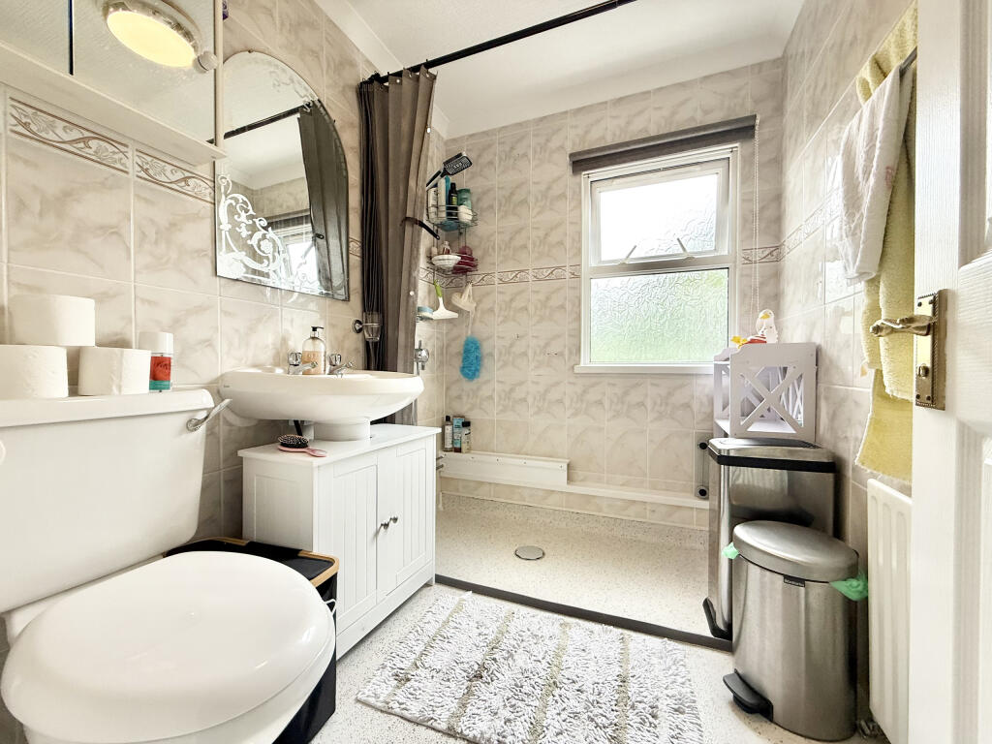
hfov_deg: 102.1
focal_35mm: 14
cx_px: 496
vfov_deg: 85.7
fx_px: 401
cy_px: 372
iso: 160
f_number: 2.2
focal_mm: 2.22
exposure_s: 1/100
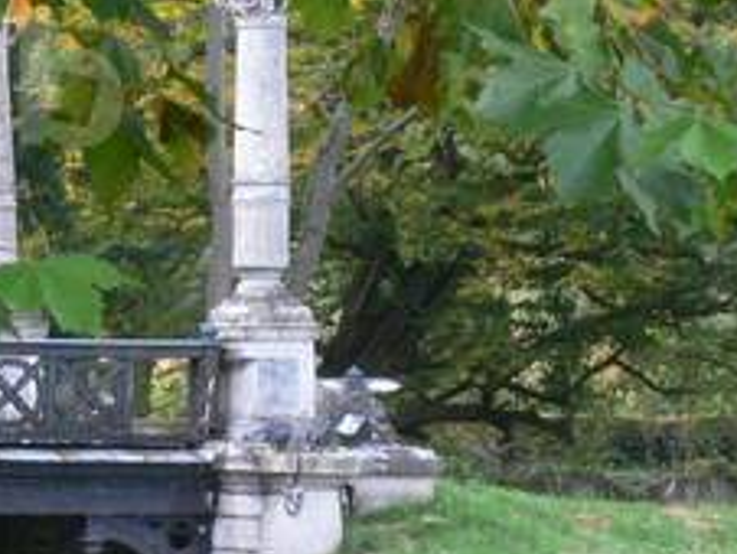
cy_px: 518
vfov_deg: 3.8
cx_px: -170
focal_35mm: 394
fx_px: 8397
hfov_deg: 5.0
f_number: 7.1
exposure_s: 1/30
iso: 200
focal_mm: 18.4
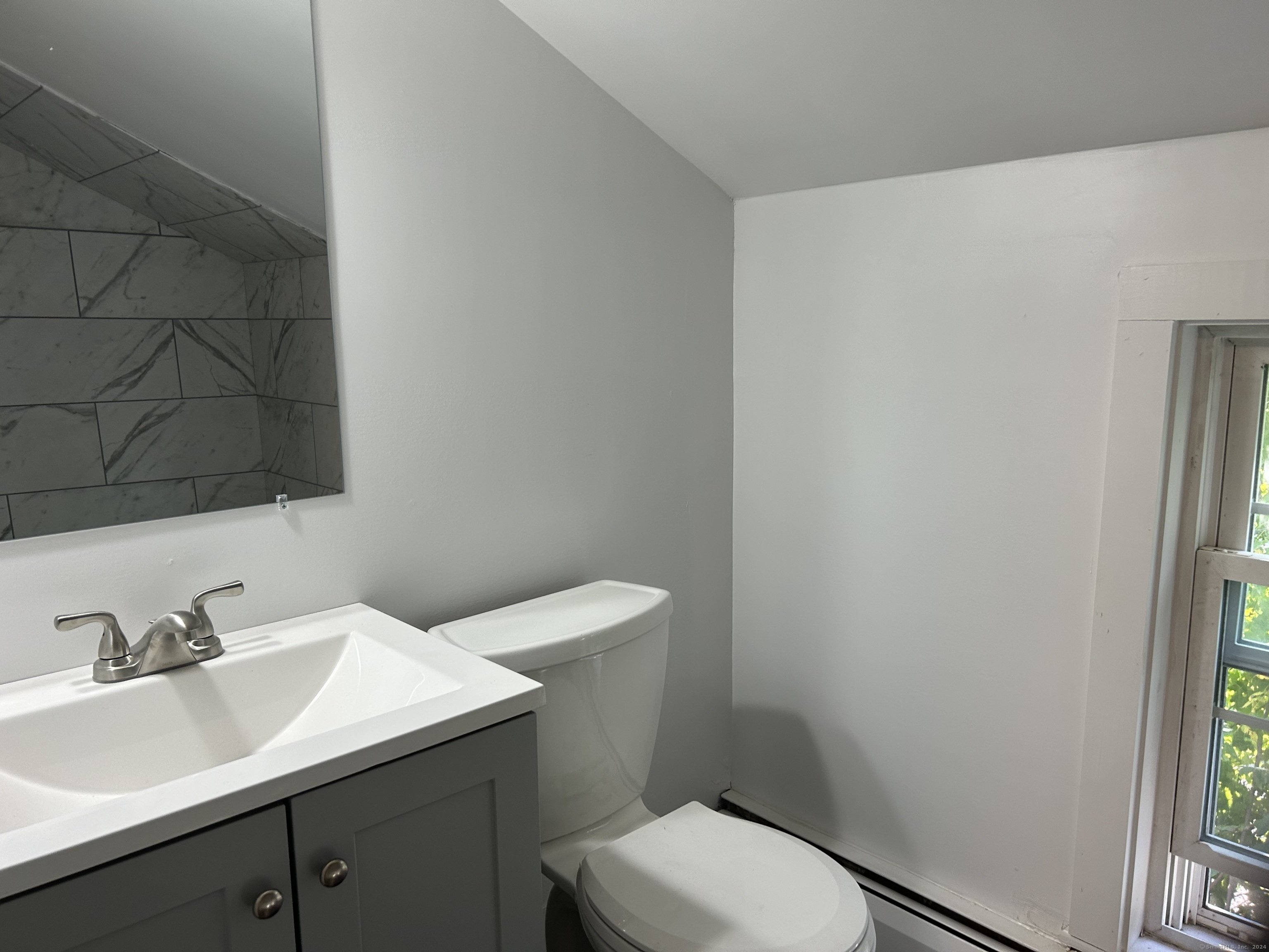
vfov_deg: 53.1
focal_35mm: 26
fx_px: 953
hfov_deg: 67.3
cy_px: 476
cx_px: 634
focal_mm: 5.7
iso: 80
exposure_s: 1/120
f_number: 1.5
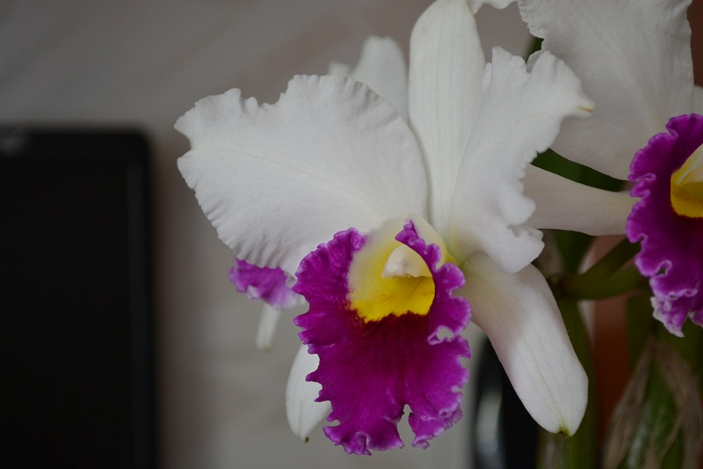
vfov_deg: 16.5
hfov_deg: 24.6
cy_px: 234
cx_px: 352
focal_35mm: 82
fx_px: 1611
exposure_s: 1/15
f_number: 5.6
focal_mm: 55
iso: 400
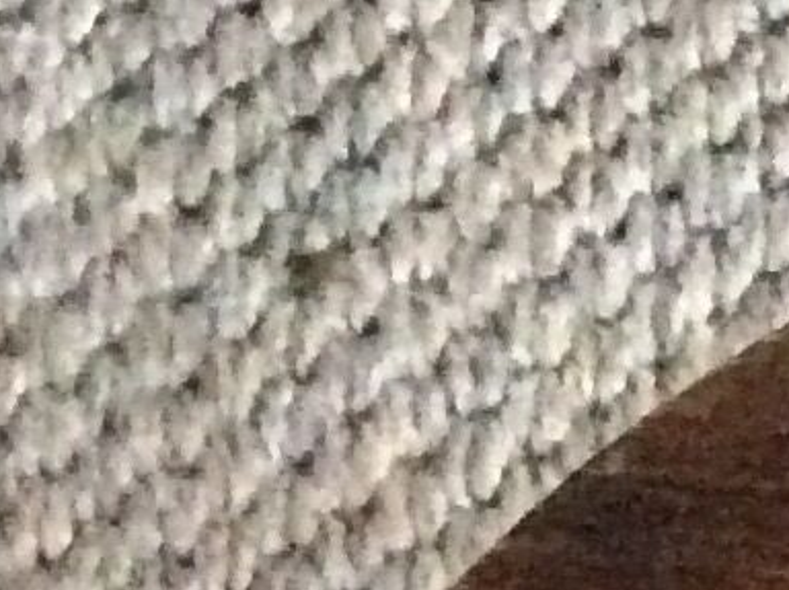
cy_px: 1297
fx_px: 4917
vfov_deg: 6.6
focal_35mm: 216
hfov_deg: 8.4
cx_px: 1866
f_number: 2.4
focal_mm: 3.3
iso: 800
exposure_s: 1/17
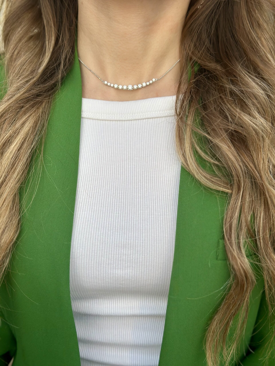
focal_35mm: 48
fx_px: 508
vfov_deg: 39.7
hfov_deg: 30.3
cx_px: 138
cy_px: 183
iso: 100
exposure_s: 1/121
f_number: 1.78
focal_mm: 6.86
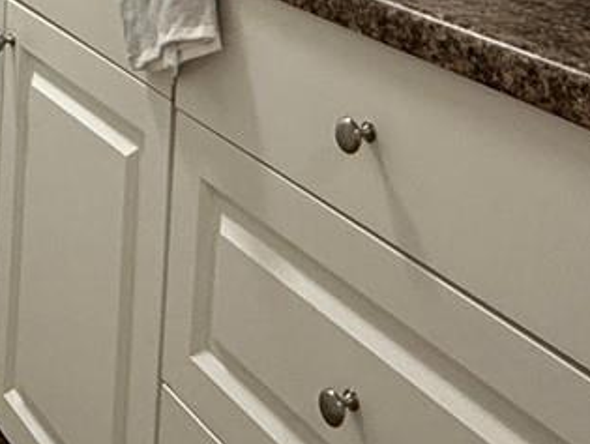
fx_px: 1212
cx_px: 214
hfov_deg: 27.3
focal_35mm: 71
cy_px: -244
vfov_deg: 18.2
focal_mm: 2.22
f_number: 2.2
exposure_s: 1/120
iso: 320
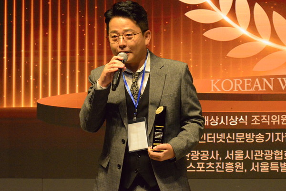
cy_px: 96
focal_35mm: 200
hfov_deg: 10.3
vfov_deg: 6.9
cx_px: 143
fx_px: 1590
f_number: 16
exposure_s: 1/320
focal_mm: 200
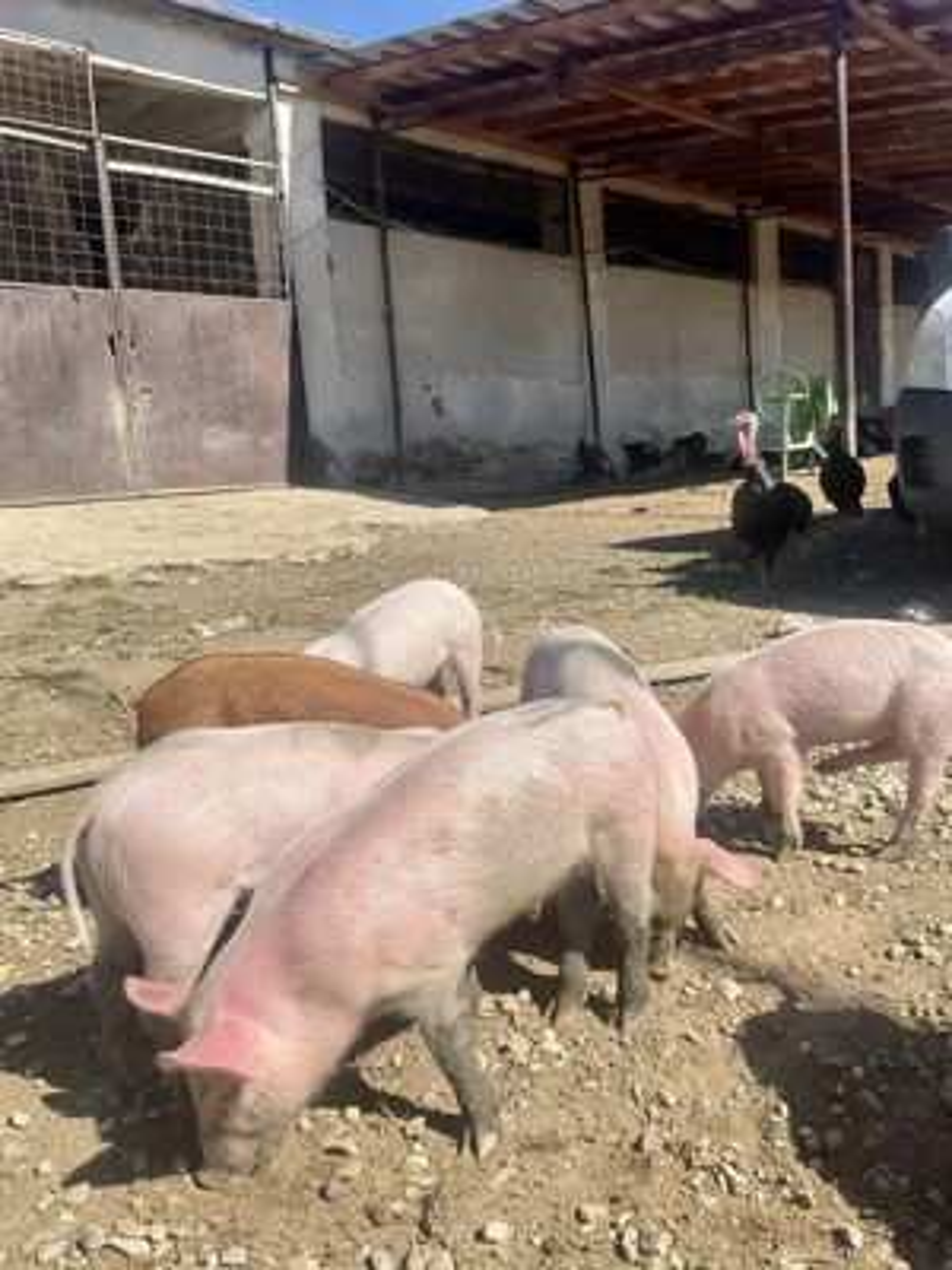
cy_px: 635
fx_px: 1063
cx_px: 476
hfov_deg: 48.2
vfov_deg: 61.7
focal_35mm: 29
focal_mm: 3
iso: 16
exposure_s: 1/2538
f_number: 1.8
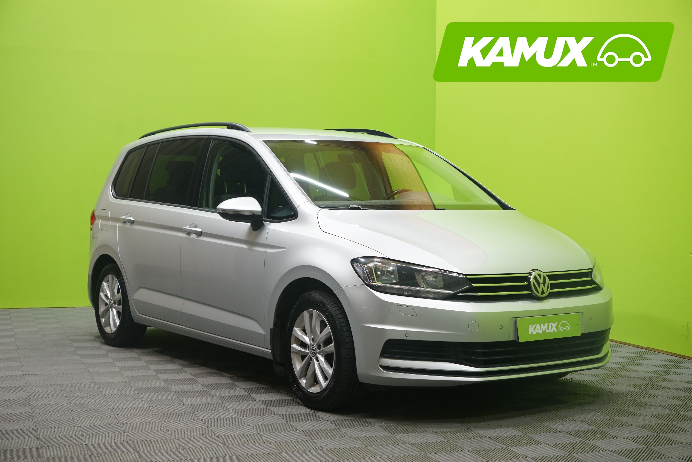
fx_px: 1019
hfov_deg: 37.5
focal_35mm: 53
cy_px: 231
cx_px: 346
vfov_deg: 25.5
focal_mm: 53
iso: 800
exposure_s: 1/20
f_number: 5.6
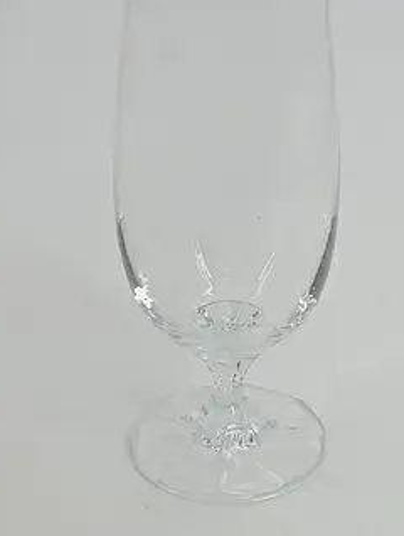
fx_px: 542
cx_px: 232
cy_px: 211
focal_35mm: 35
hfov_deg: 40.7
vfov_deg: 52.1
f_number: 1.8
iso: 54
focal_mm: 4.22
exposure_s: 1/110
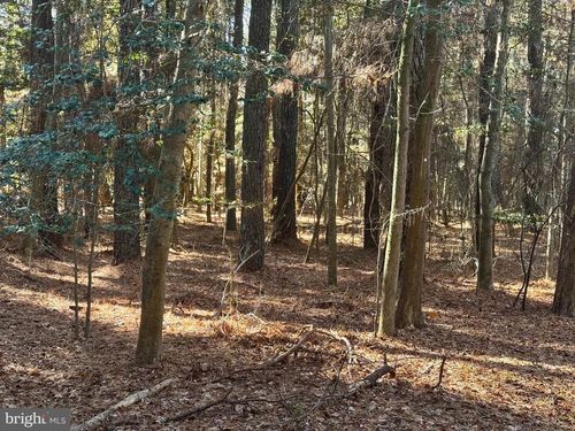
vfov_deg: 30.3
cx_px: 288
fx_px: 797
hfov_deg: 39.7
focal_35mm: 48
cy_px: 216
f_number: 1.78
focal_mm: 6.76
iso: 100
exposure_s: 1/79
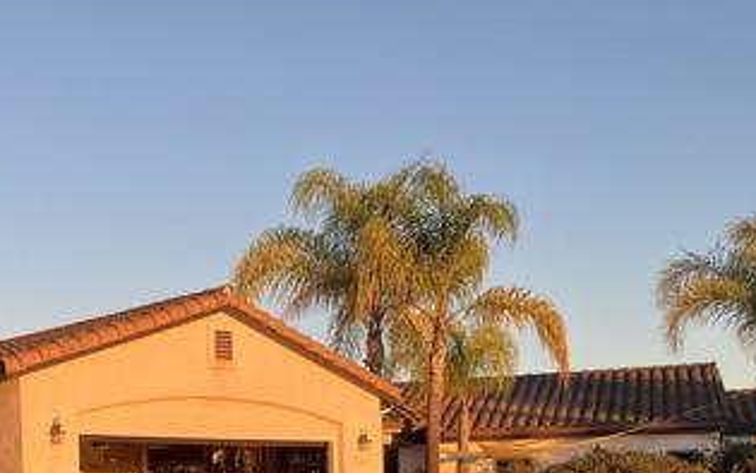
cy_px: 519
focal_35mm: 56
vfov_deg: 21.9
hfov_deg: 35.6
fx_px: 1154
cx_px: 206
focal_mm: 5.1
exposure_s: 1/558
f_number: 1.6
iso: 50
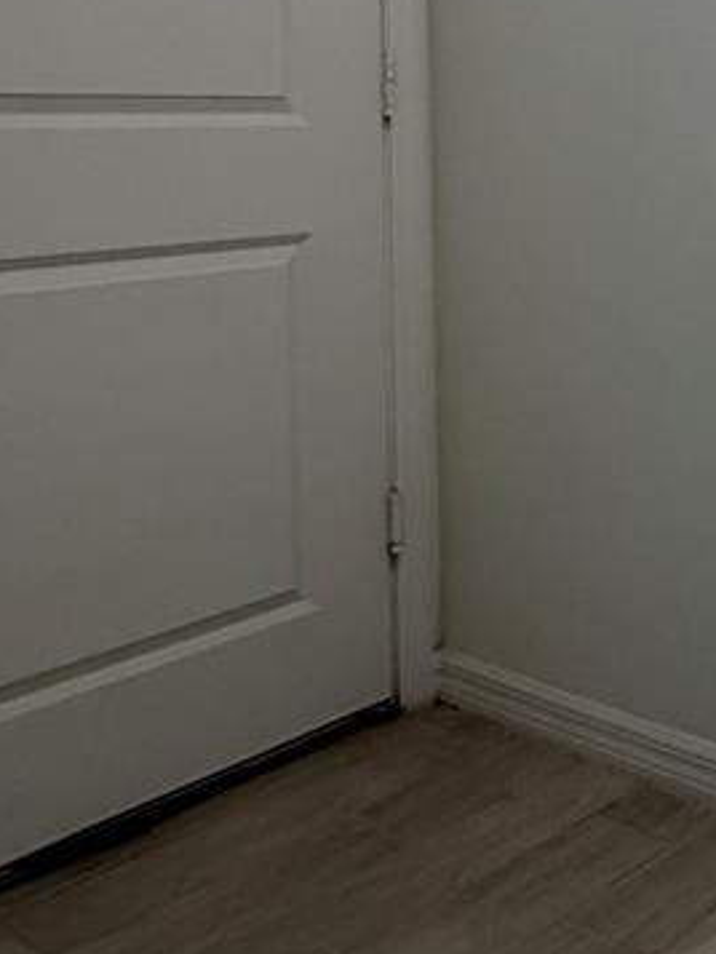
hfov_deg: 27.3
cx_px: 852
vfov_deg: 38.5
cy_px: 155
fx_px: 1295
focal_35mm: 47
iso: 250
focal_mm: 2.22
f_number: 2.2
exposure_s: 1/120
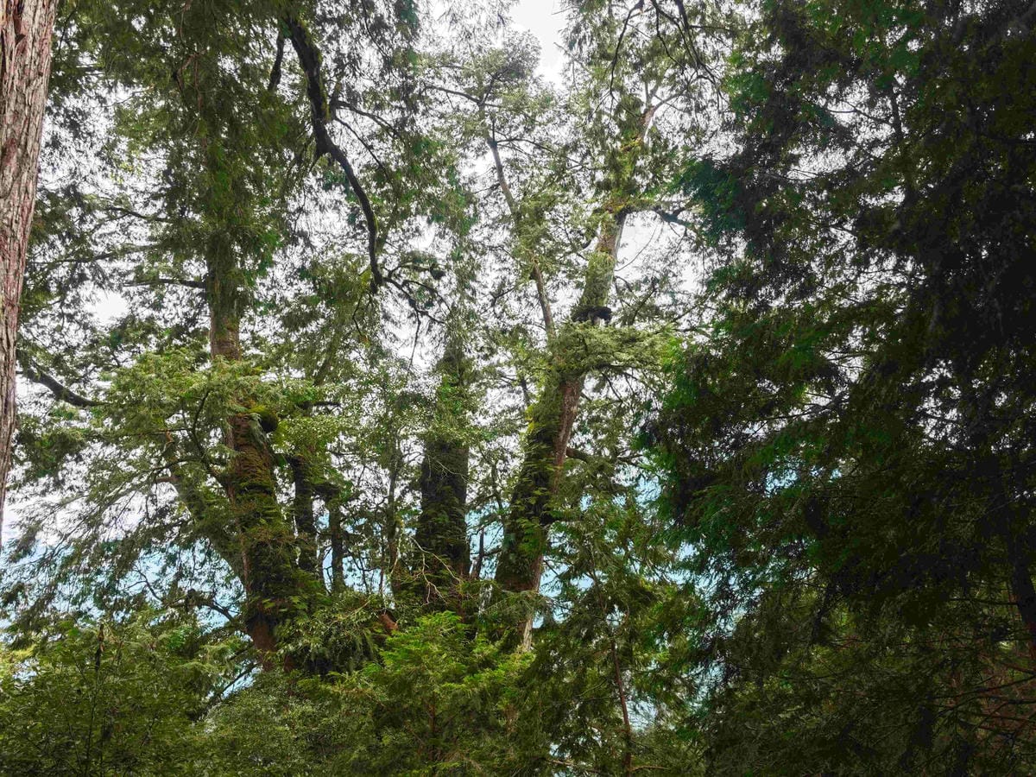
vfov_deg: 58.9
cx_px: 518
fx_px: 688
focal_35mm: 23
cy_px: 388
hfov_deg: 73.9
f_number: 2
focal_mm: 8.72
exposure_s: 1/121
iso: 80
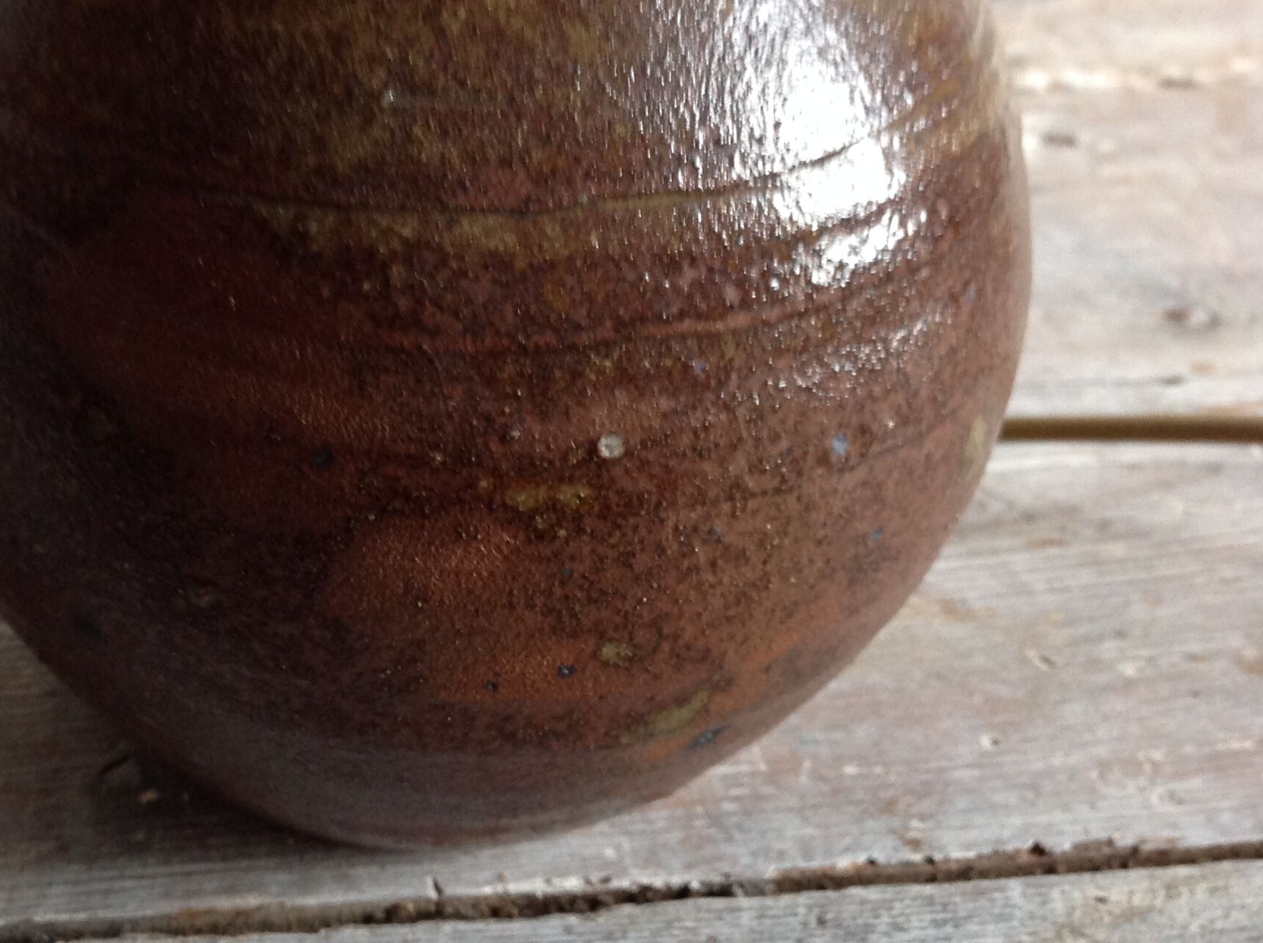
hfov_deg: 35.4
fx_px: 1931
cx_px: 317
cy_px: 324
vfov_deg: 27.3
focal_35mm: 53
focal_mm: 4.28
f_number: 2.4
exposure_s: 1/15
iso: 160
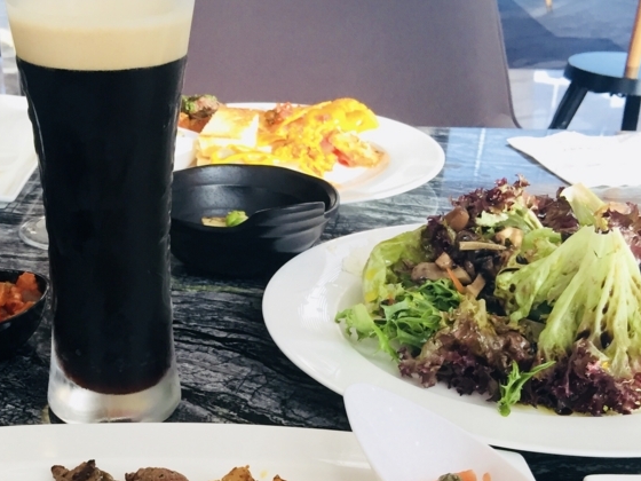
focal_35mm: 53
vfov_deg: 26.8
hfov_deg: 35.6
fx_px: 981
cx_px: 184
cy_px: 408
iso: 32
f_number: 2.2
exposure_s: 1/33
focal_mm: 4.15
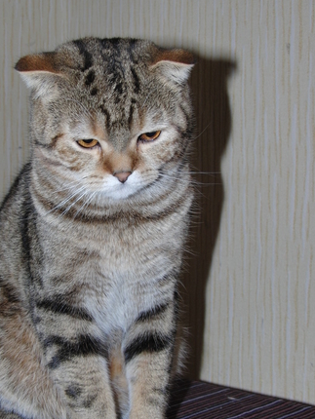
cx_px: 120
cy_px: 224
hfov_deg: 22.9
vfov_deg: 30.2
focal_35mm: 64
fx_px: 776
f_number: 3.9
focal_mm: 10
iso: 100
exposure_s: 1/60
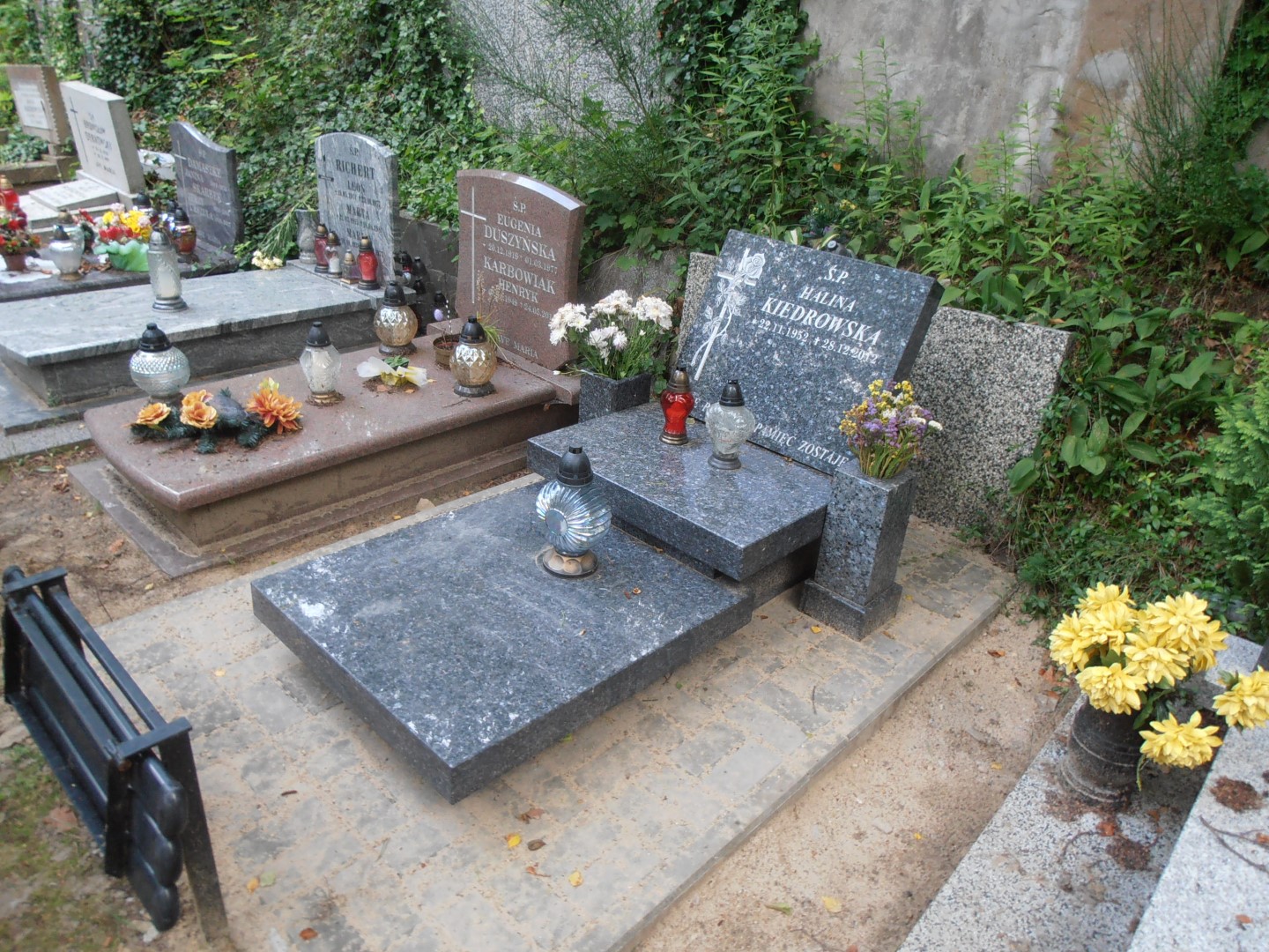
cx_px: 634
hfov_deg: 71.6
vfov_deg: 56.8
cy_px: 476
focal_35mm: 24
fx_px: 880
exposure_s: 1/30
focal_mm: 4.2
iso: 125
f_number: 3
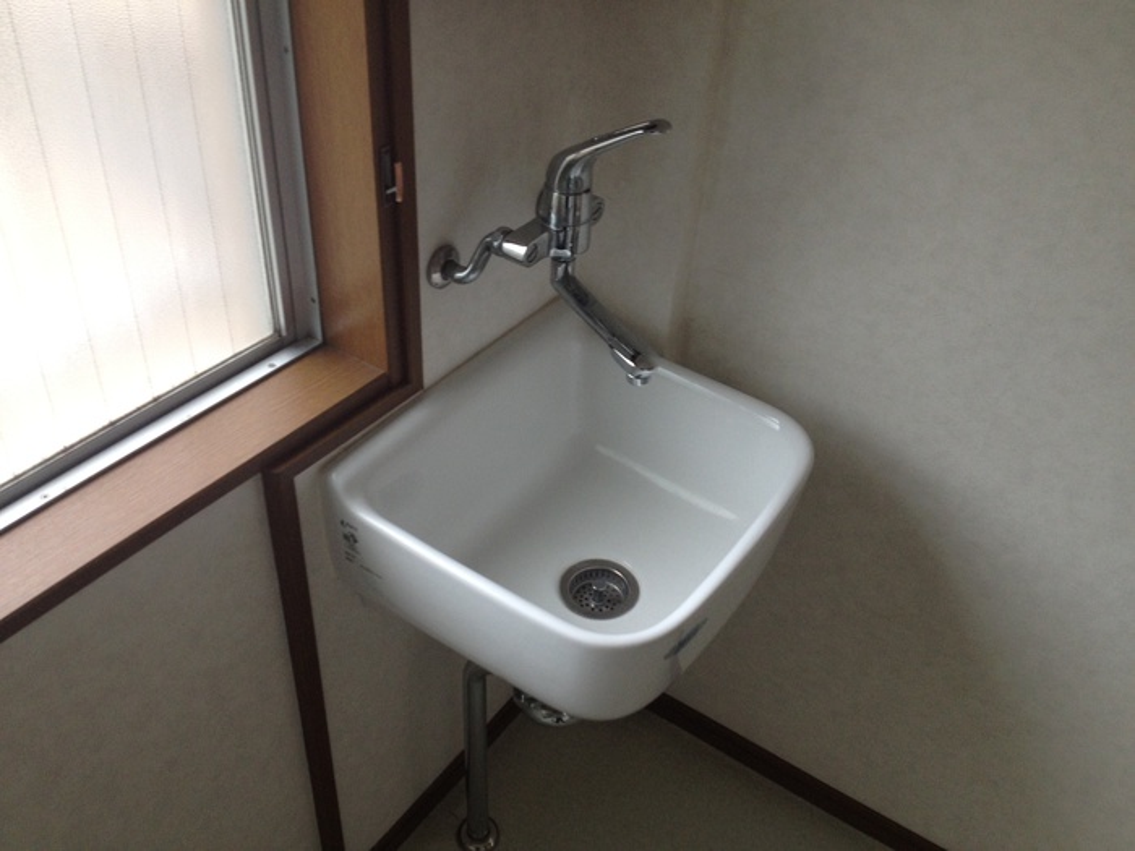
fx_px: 1148
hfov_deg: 52.6
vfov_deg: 40.7
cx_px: 568
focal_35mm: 35
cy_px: 426
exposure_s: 1/120
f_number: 2.4
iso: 100
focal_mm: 4.28
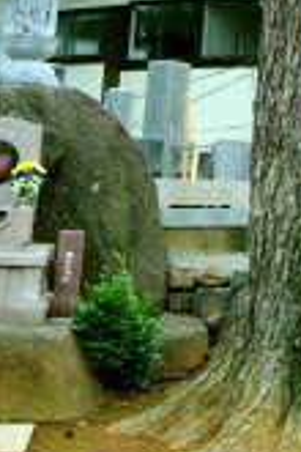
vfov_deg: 19.6
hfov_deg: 13.7
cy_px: -108
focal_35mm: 97
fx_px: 1216
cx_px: 363
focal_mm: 35
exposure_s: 1/40
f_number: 3.2
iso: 400
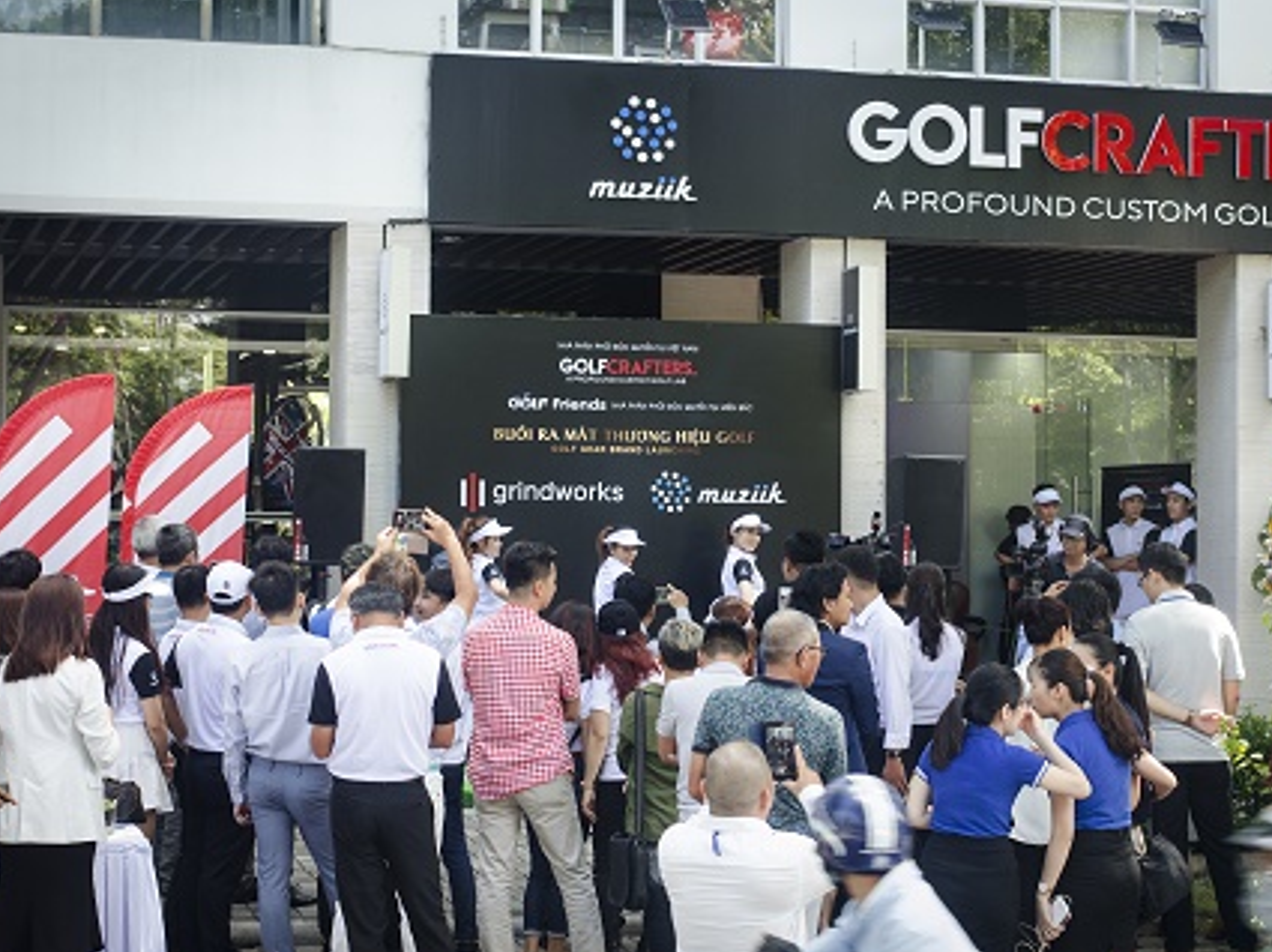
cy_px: 476
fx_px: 3047
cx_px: 655
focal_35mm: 83
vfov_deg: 17.8
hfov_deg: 23.6
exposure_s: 1/100
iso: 400
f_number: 5
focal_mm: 50
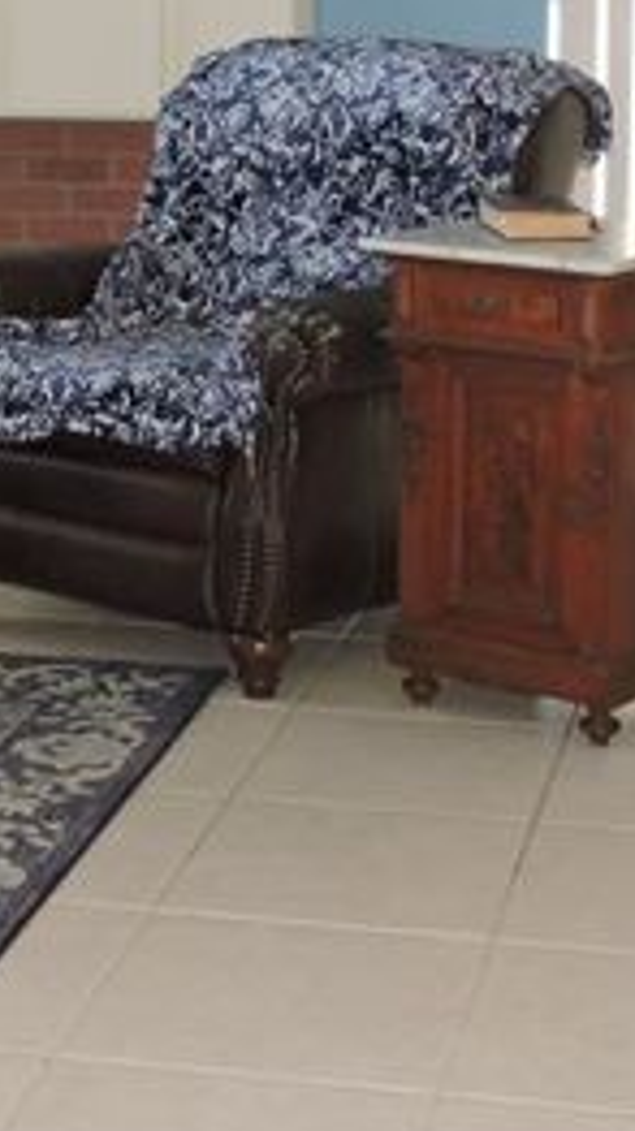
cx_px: 197
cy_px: 263
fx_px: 2639
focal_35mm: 88
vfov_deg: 23.9
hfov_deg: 13.7
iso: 200
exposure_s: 1/30
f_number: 3.1
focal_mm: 5.4
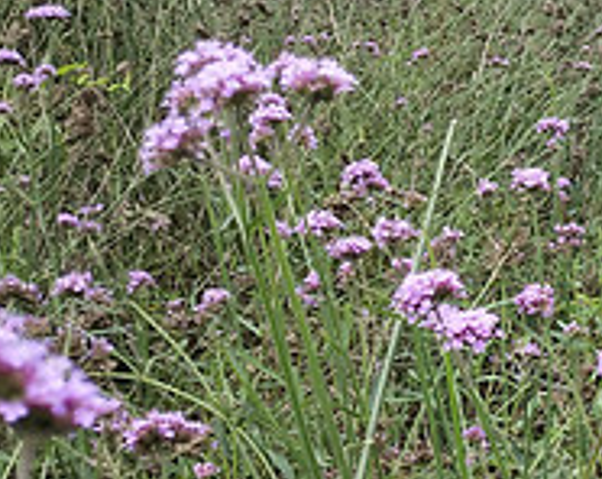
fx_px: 1796
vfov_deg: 15.2
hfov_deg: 16.8
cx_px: 977
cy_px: 227
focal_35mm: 101
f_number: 1.8
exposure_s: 1/256
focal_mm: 3.95
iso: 50
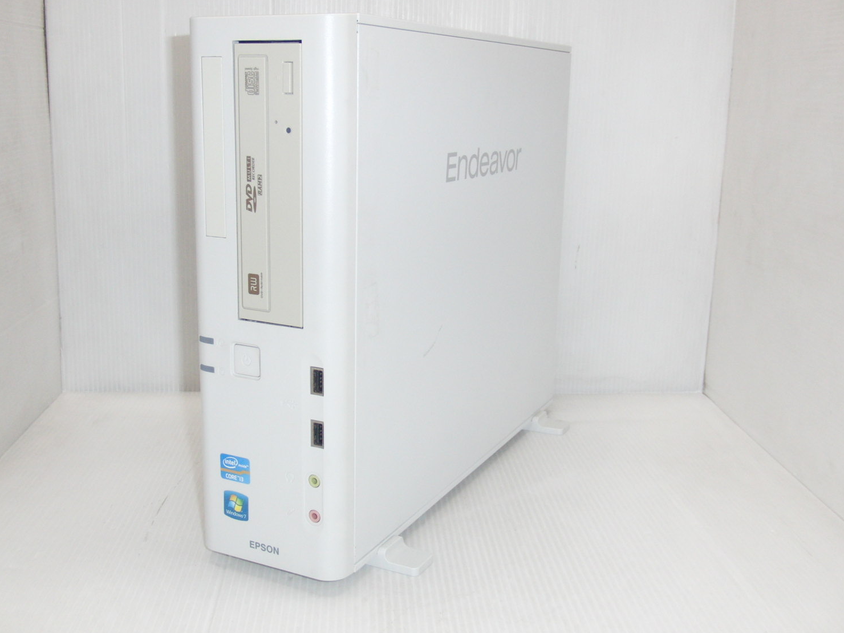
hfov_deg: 46.8
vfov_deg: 36.0
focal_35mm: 40
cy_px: 306
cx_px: 399
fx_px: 975
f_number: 3.6
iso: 400
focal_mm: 6.42
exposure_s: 1/80
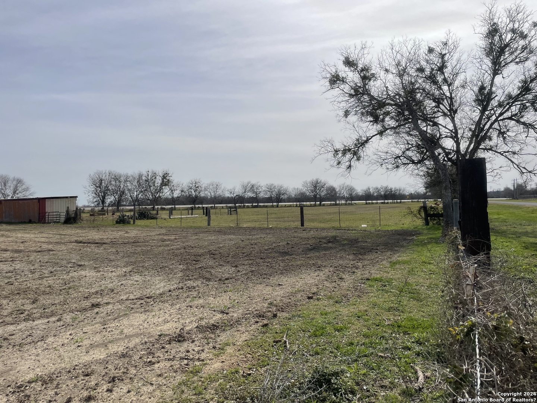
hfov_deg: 67.3
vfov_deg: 53.1
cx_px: 268
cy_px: 202
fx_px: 403
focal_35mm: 26
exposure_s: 1/9091
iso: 32
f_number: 1.6
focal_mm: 4.2
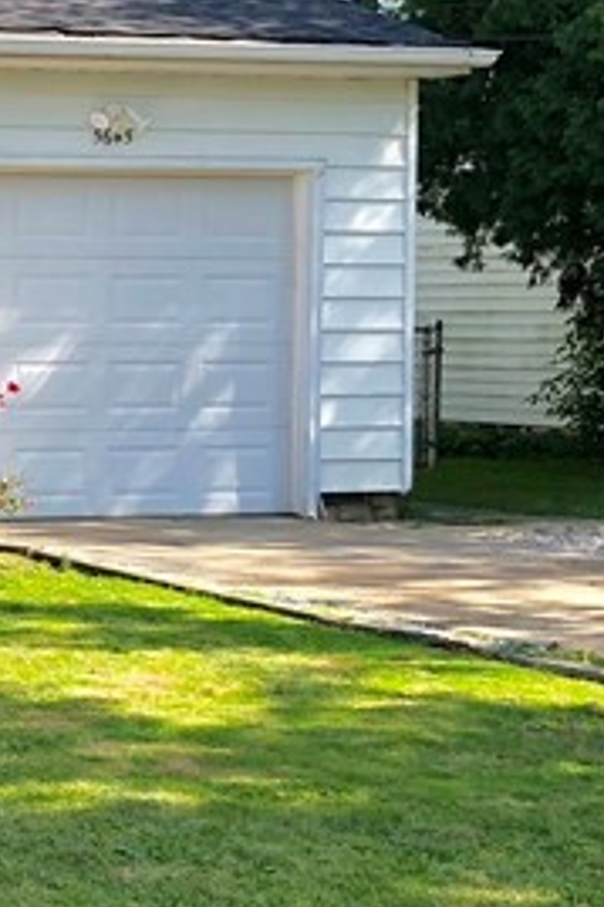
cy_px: 479
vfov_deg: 18.4
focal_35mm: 111
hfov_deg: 11.7
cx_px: -354
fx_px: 2797
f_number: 1.8
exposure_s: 1/1043
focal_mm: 4
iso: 20
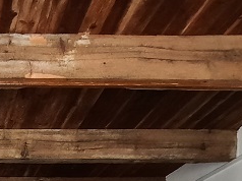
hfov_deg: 27.6
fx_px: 412
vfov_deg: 18.9
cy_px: 328
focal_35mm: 59
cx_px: -68
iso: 320
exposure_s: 1/25
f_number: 2.2
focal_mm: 1.74
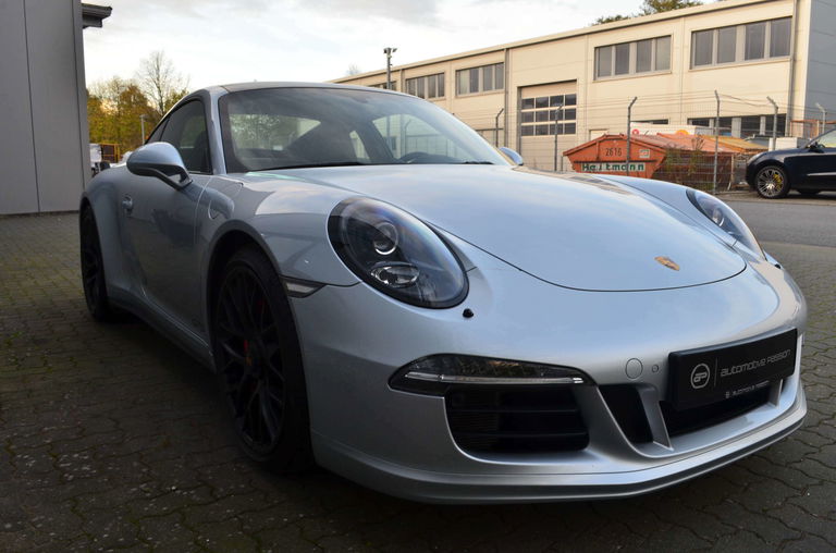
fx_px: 695
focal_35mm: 30
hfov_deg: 62.1
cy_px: 276
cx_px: 418
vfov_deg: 43.4
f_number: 9
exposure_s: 1/40
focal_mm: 20
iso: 400
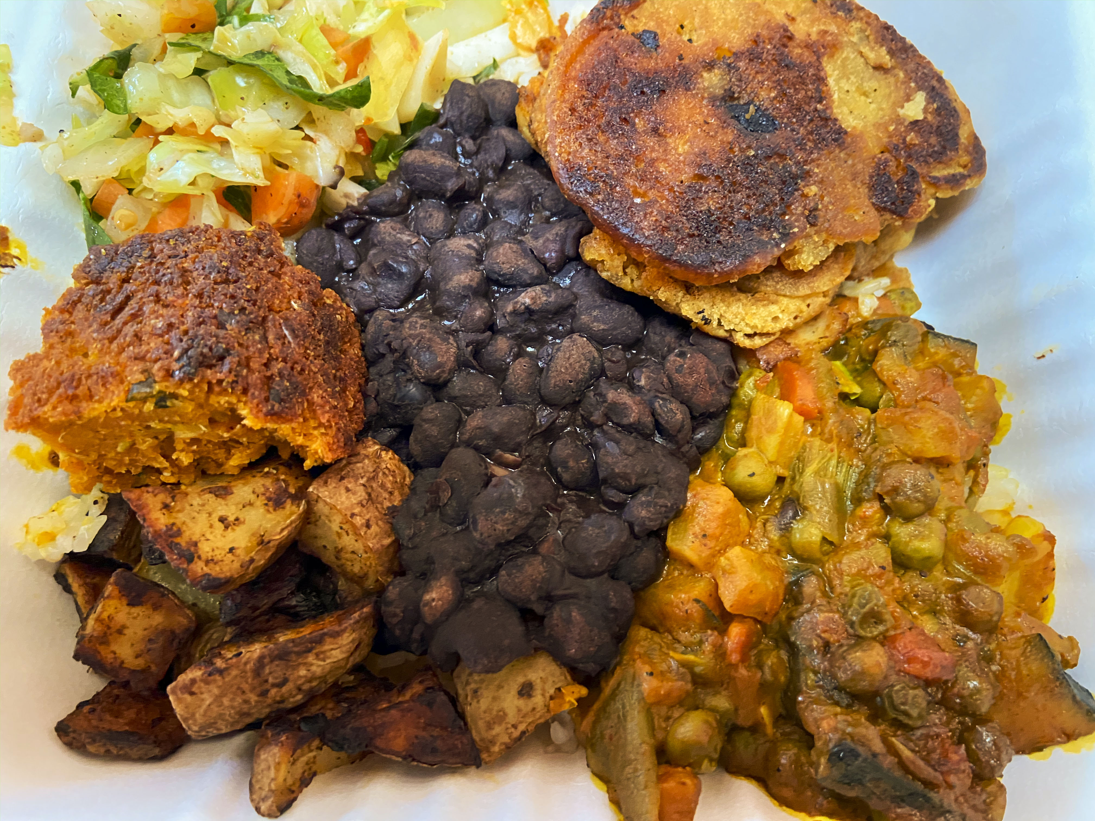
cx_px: 548
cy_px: 410
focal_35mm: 26
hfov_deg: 67.3
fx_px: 822
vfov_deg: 53.1
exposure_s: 1/60
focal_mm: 4.25
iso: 400
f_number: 1.8
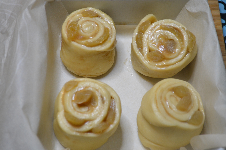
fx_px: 395
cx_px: 113
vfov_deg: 21.5
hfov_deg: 32.0
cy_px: 75
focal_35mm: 63
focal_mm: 42
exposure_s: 1/60
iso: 720
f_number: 5.6
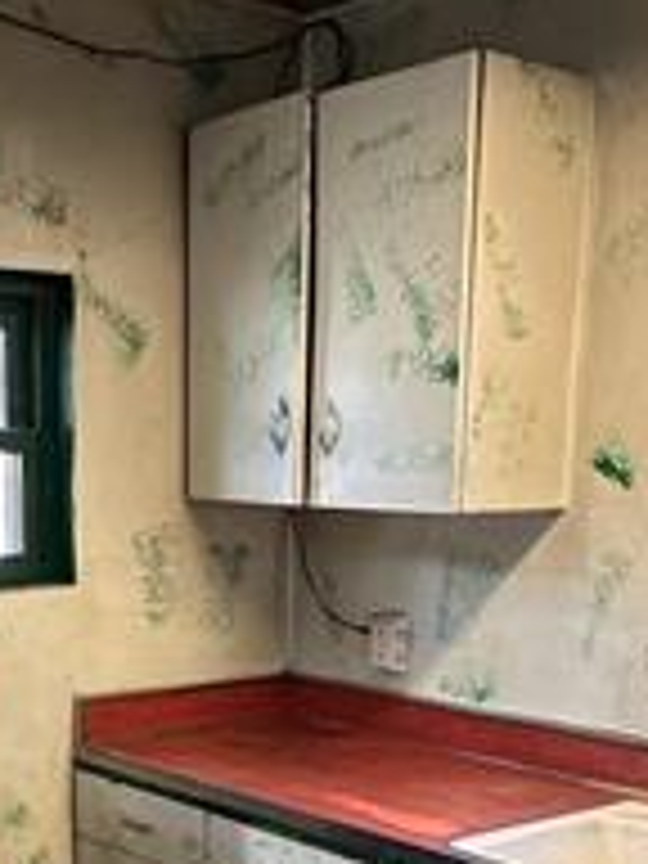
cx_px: 162
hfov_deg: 25.8
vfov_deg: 32.6
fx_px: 1398
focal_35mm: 56
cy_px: 783
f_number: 2.2
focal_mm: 2.22
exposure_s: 1/60
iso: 200
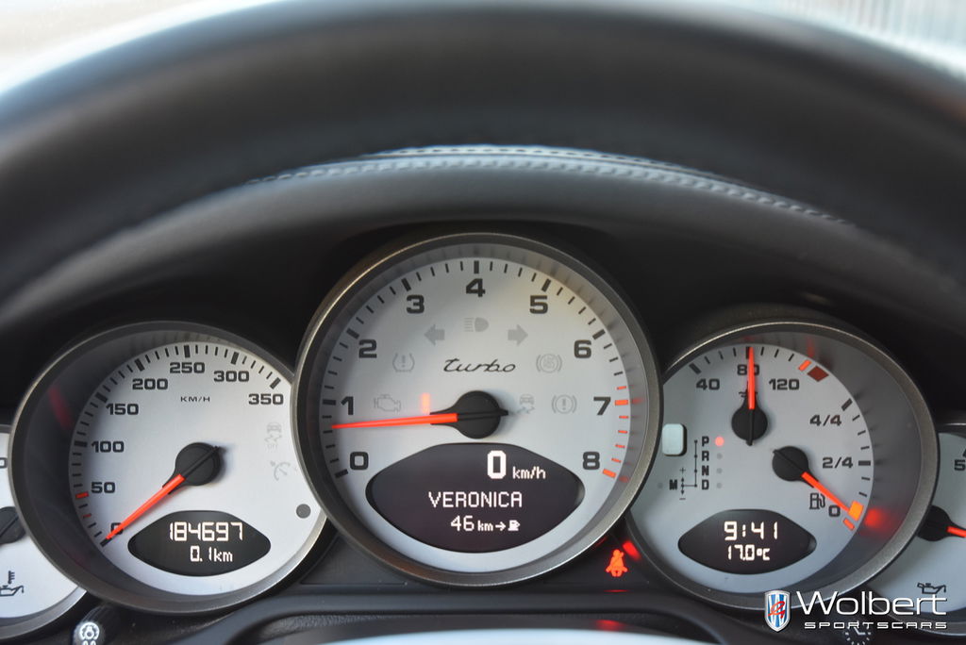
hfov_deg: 35.0
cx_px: 483
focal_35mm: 57
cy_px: 322
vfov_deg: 23.8
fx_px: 1530
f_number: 4.5
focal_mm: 38
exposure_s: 1/80
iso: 800
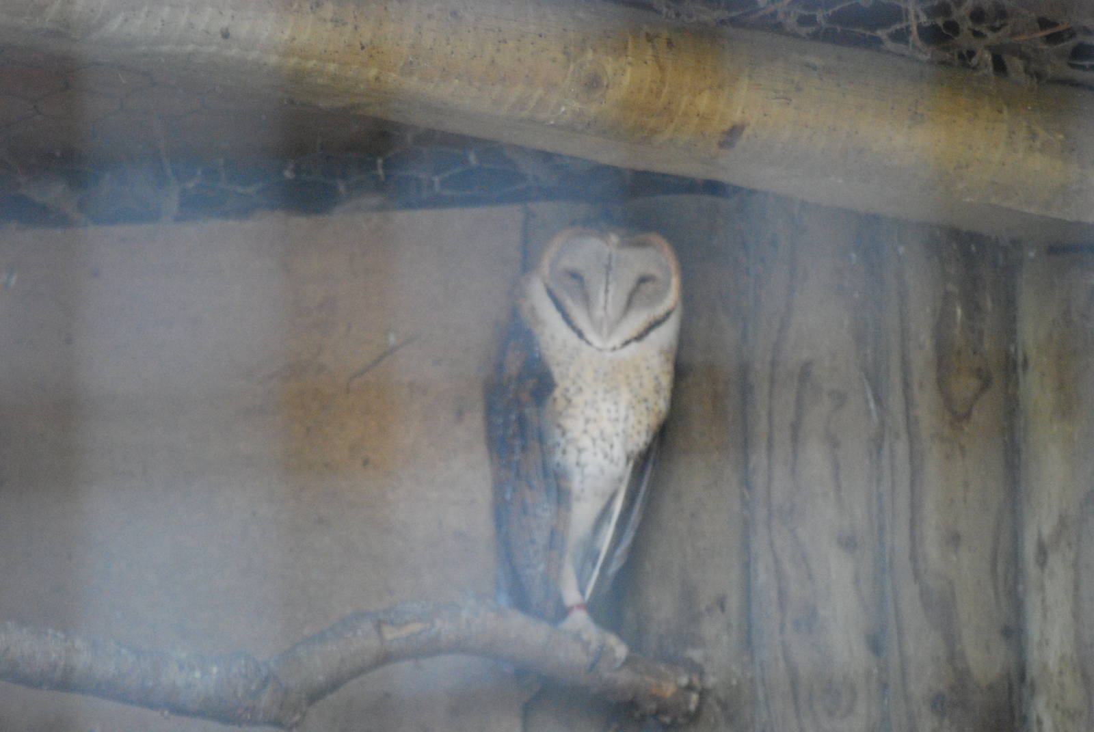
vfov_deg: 3.1
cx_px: 547
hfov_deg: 4.6
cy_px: 366
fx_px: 13691
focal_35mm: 450
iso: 1600
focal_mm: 300
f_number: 5.6
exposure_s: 1/30
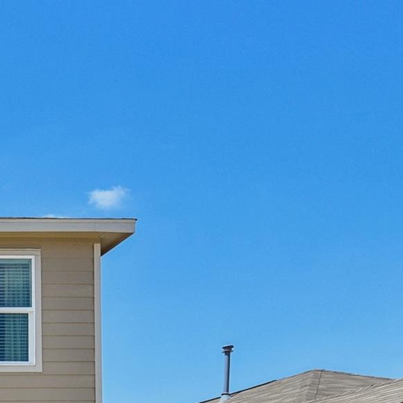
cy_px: 419
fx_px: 632
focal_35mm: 48
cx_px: -256
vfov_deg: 32.1
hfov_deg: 24.1
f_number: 8
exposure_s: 1/640
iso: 400
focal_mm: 16
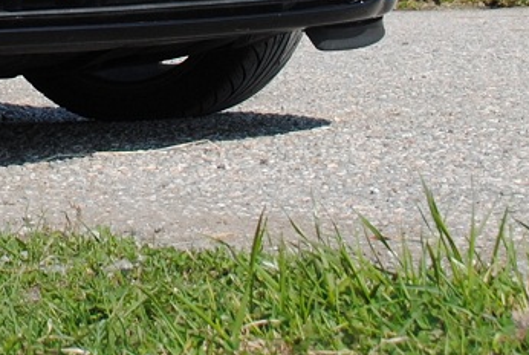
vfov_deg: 5.5
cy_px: -466
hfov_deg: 8.3
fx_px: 3562
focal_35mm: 242
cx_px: -218
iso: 100
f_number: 8
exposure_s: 1/250
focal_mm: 30
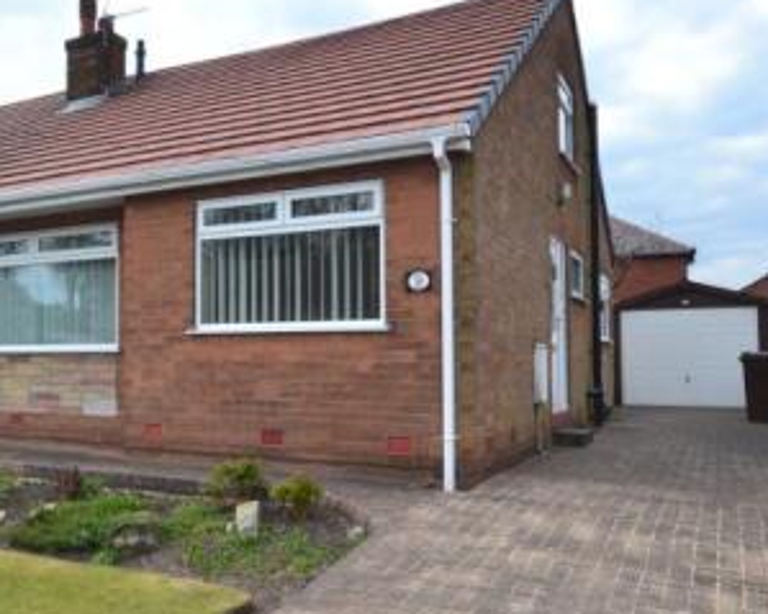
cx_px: 181
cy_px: 328
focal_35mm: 37
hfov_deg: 47.1
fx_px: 841
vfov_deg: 40.1
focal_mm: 12
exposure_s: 1/250
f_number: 10
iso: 400
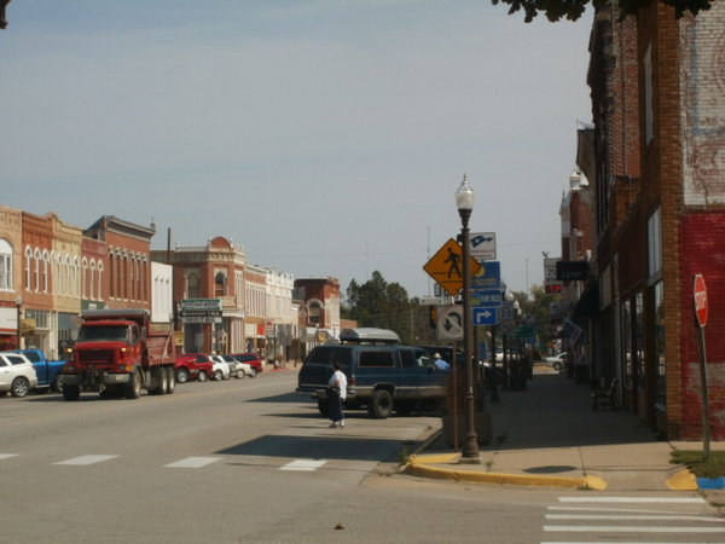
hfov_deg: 24.1
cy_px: 272
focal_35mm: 81
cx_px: 362
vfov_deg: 18.2
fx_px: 1696
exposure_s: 1/500
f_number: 7.6
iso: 100
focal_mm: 14.2
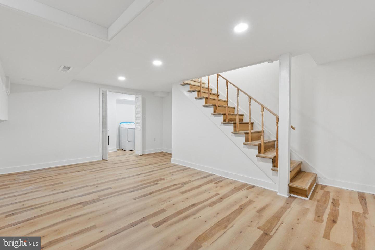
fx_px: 167
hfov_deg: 96.7
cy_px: 125
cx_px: 188
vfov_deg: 73.7
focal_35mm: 16
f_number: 10
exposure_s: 1/10
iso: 500
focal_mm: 16
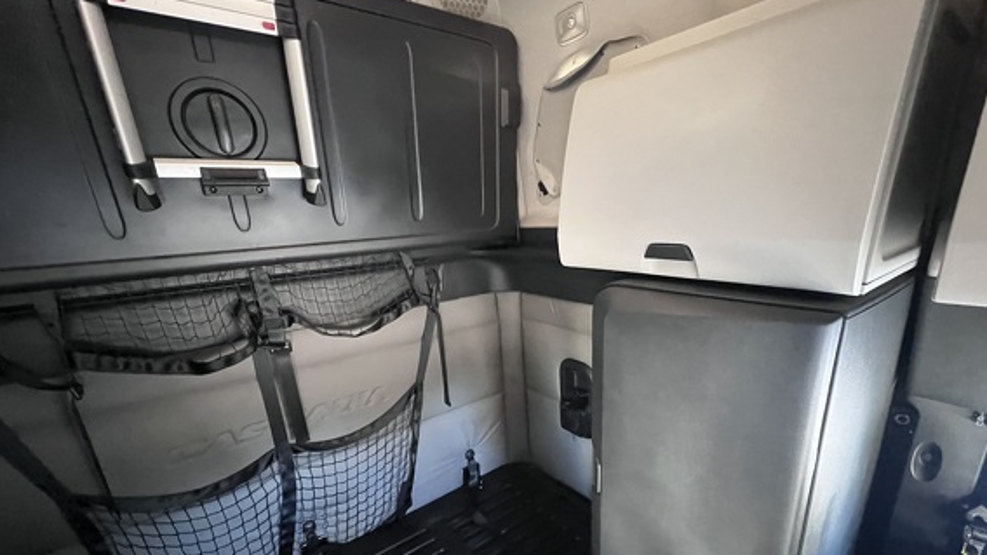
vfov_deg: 69.5
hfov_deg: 102.9
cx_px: 519
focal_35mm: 15
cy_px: 344
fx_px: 393
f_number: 1.8
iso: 1250
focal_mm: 1.57
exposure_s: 1/34
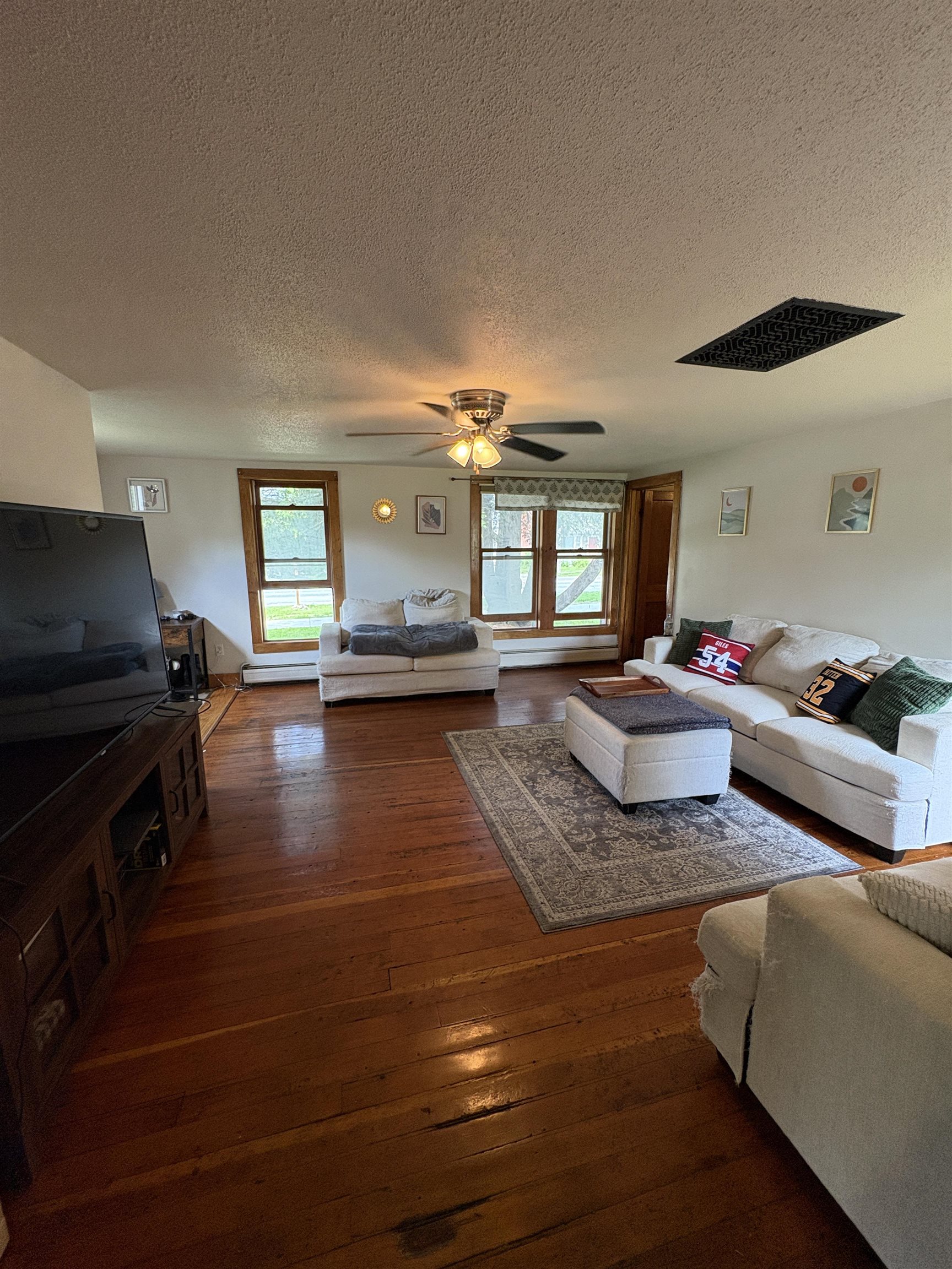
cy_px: 634
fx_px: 513
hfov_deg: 85.7
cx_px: 476
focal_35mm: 14
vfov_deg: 102.1
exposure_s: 1/60
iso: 200
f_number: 2.2
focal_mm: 2.22
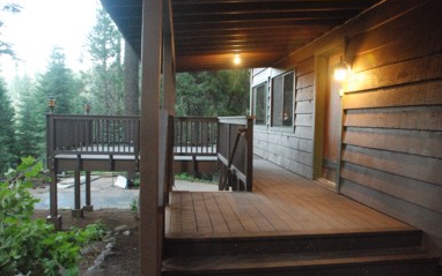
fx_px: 374
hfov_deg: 61.2
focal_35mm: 31
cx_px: 222
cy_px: 139
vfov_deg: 40.6
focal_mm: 20
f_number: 3.8
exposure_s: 1/60
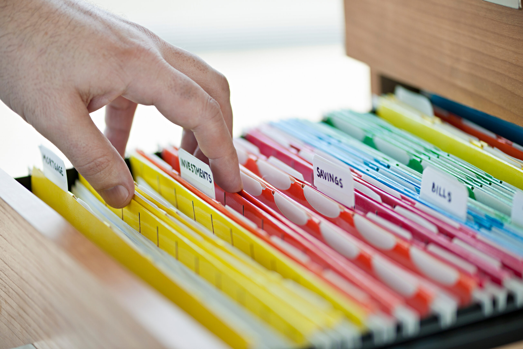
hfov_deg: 19.5
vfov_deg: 13.0
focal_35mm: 105
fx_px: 1525
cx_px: 262
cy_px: 174
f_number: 3
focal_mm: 105
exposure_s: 1/60
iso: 200
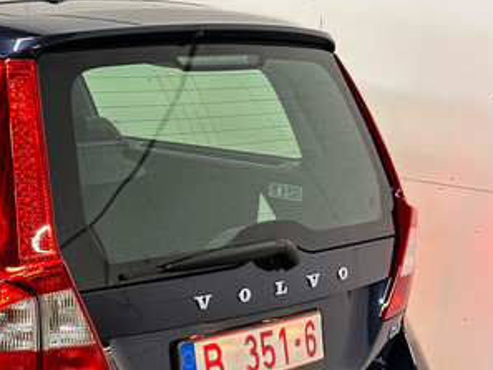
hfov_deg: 18.1
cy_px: 310
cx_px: -35
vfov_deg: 14.0
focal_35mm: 105
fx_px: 1496
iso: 250
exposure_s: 1/33
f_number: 1.78
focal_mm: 6.86
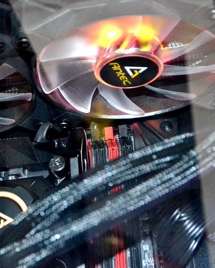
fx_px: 760
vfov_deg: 20.0
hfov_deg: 16.0
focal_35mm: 96
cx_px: 39
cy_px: 135
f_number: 5.3
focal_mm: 45
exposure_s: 1/60
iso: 3200
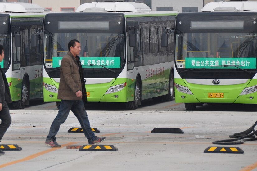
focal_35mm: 326
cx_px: 83
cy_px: 55
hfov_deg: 6.3
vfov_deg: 4.2
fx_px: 2326
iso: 200
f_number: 5.6
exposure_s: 1/1000
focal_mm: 150
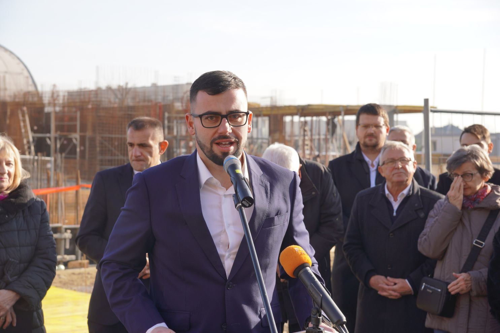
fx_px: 1042
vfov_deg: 18.2
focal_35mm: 75
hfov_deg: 27.0
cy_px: 166
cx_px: 250
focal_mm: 50
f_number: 5.6
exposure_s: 1/200
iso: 100
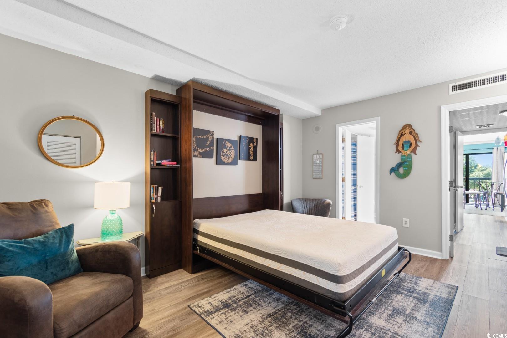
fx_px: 211
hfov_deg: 100.4
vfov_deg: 77.3
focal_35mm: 15
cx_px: 254
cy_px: 169
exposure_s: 4
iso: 100
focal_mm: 10
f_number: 4.5
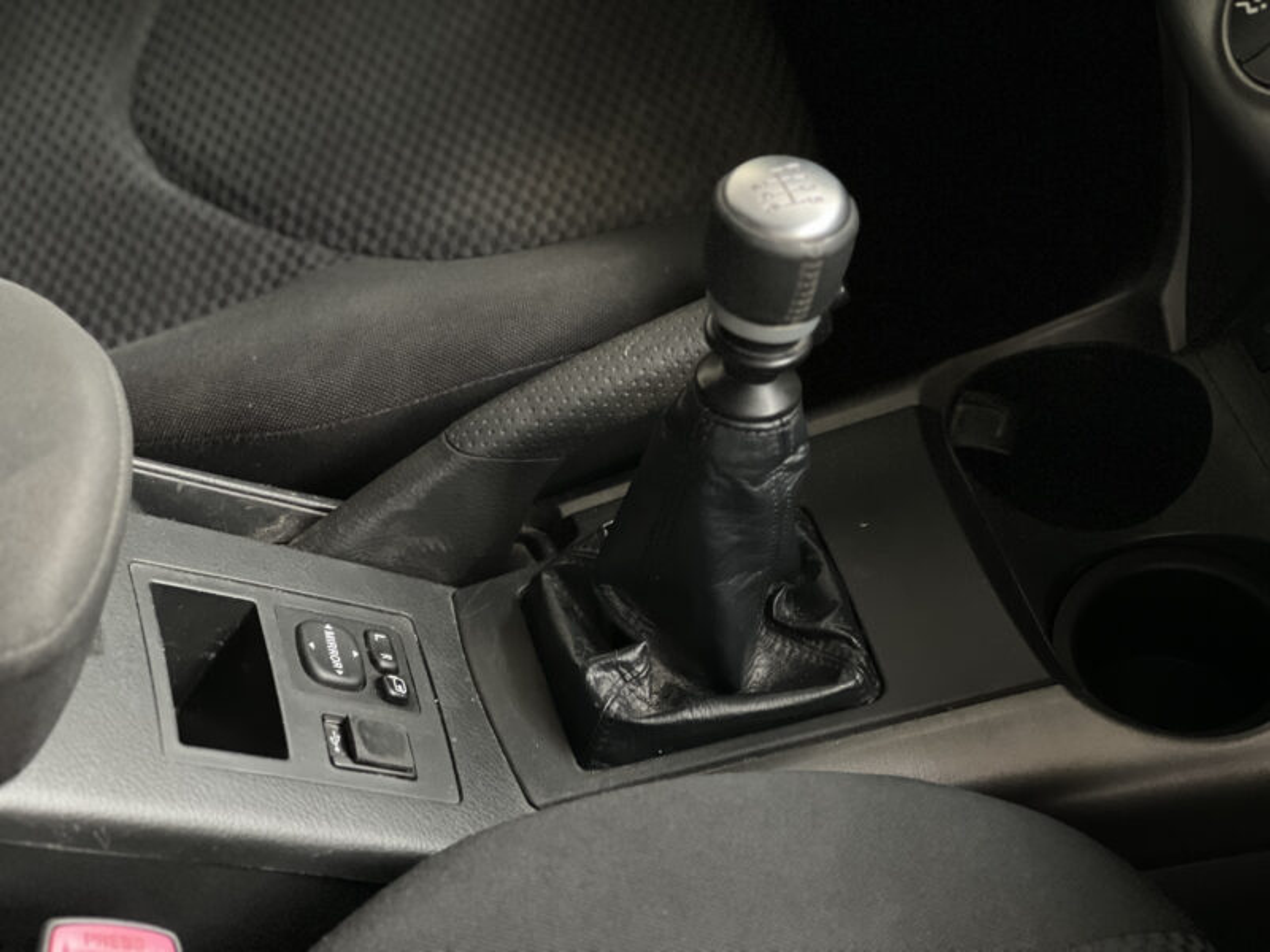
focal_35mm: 77
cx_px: 635
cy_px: 476
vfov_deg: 19.1
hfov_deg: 25.3
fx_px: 2825
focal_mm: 9
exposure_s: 1/15
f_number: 2.8
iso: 500
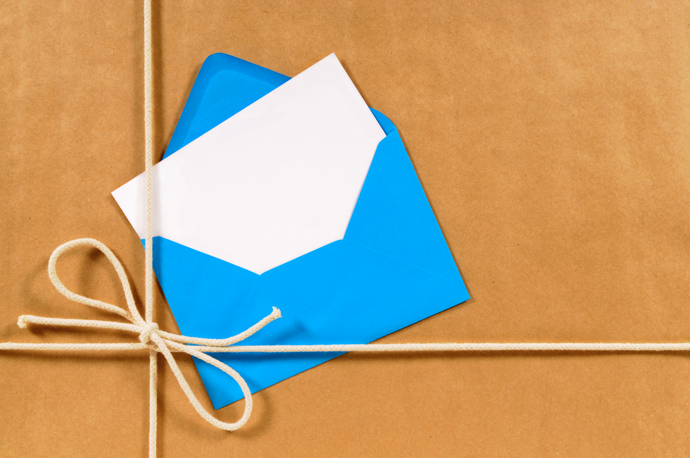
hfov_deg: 37.9
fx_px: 1005
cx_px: 345
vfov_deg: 25.7
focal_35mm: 52
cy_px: 229
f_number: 13
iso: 200
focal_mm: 35
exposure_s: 1/125
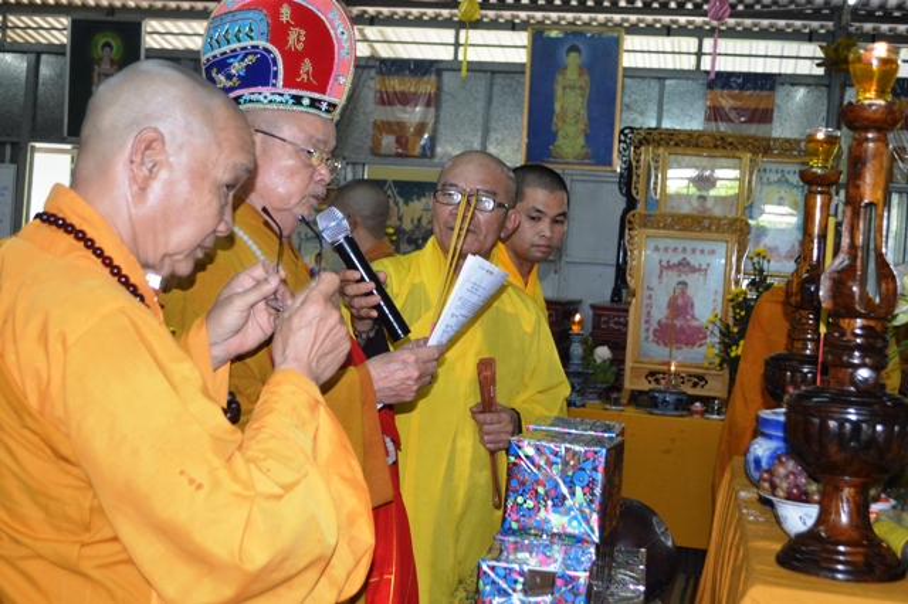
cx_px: 454
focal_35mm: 51
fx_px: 1286
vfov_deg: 26.5
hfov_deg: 38.9
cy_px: 302
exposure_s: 1/60
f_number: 5
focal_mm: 34
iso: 1100
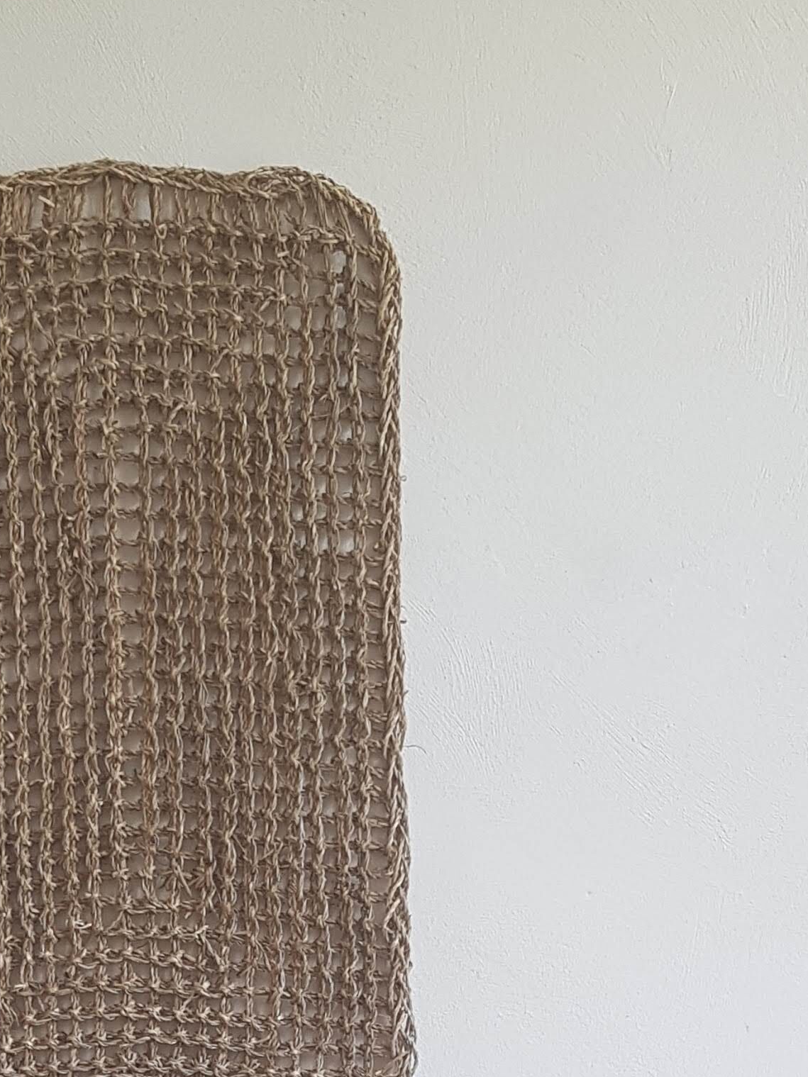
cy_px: 1328
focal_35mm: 69
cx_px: 165
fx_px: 2148
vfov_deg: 25.1
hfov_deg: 21.1
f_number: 1.7
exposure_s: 1/60
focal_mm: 4.2
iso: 64
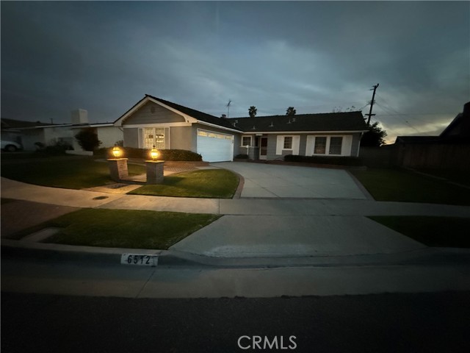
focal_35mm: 14
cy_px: 176
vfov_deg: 85.7
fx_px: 190
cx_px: 235
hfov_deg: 102.1
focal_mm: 2.22
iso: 2500
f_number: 2.2
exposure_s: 1/30
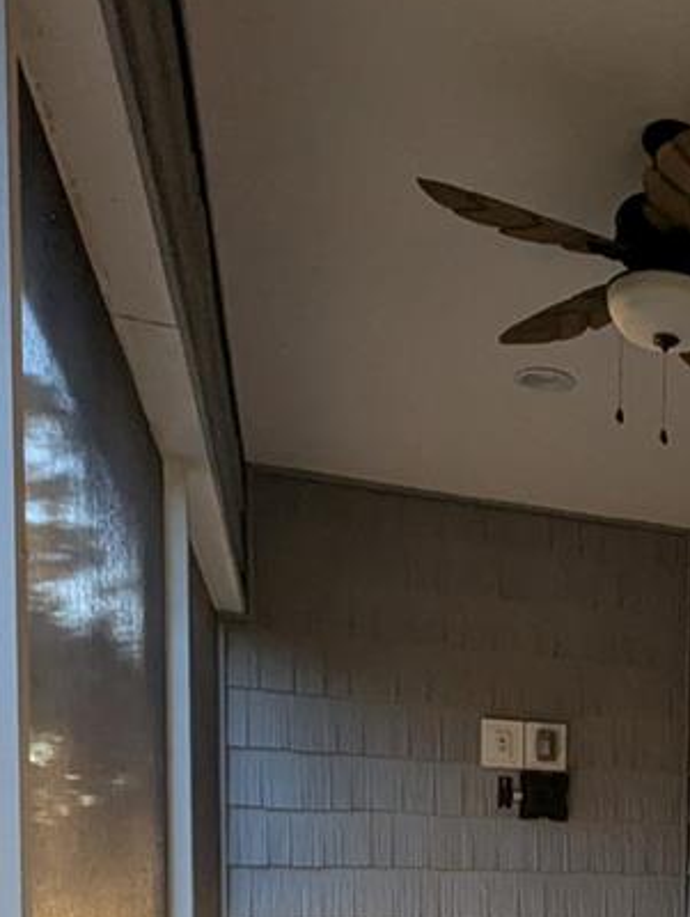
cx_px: 815
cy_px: 945
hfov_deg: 31.3
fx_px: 1034
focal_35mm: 39
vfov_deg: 40.9
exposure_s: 1/93.4
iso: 179
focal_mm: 1.95
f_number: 2.2
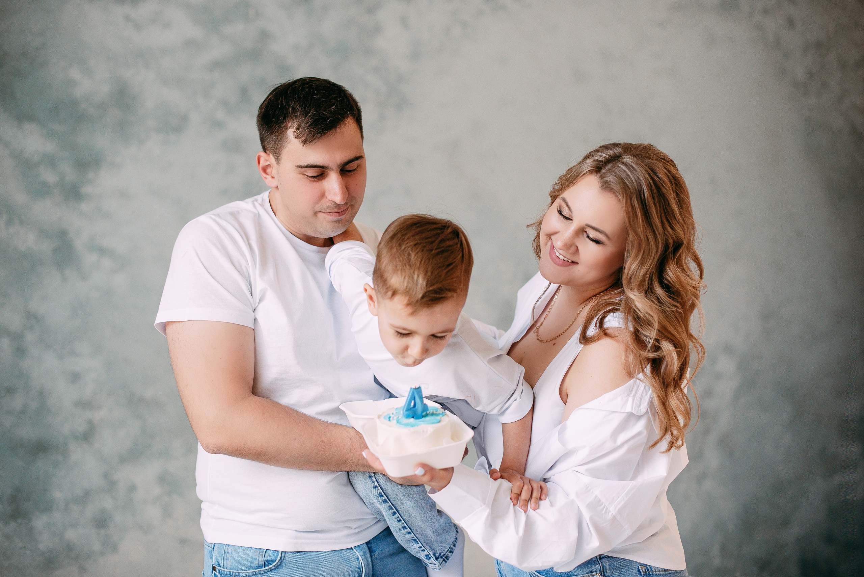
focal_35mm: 50
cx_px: 432
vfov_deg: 27.0
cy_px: 288
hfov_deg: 39.6
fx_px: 1200
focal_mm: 50
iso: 1250
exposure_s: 1/500
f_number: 2.5
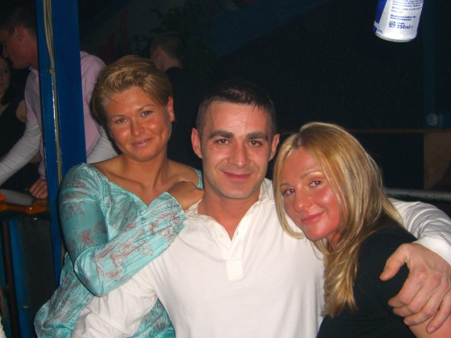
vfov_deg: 34.3
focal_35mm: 42
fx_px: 547
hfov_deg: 44.8
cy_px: 173
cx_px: 222
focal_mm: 7.9
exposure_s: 1/60
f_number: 2.8
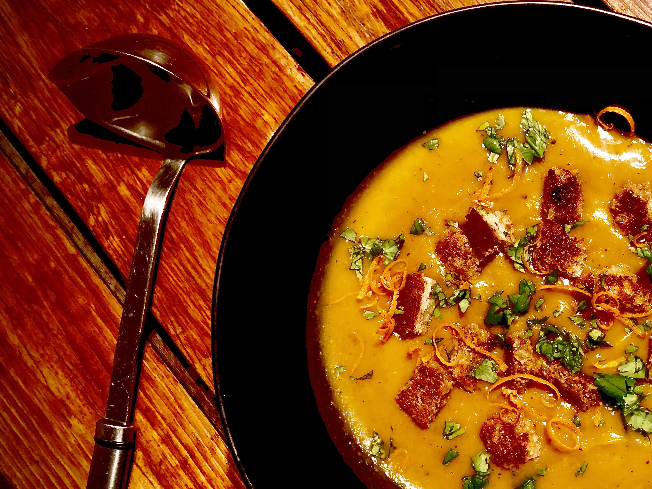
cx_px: 430
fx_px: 697
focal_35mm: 37
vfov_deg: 38.6
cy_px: 280
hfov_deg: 49.3
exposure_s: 1/5
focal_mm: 3.99
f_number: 1.8
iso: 100
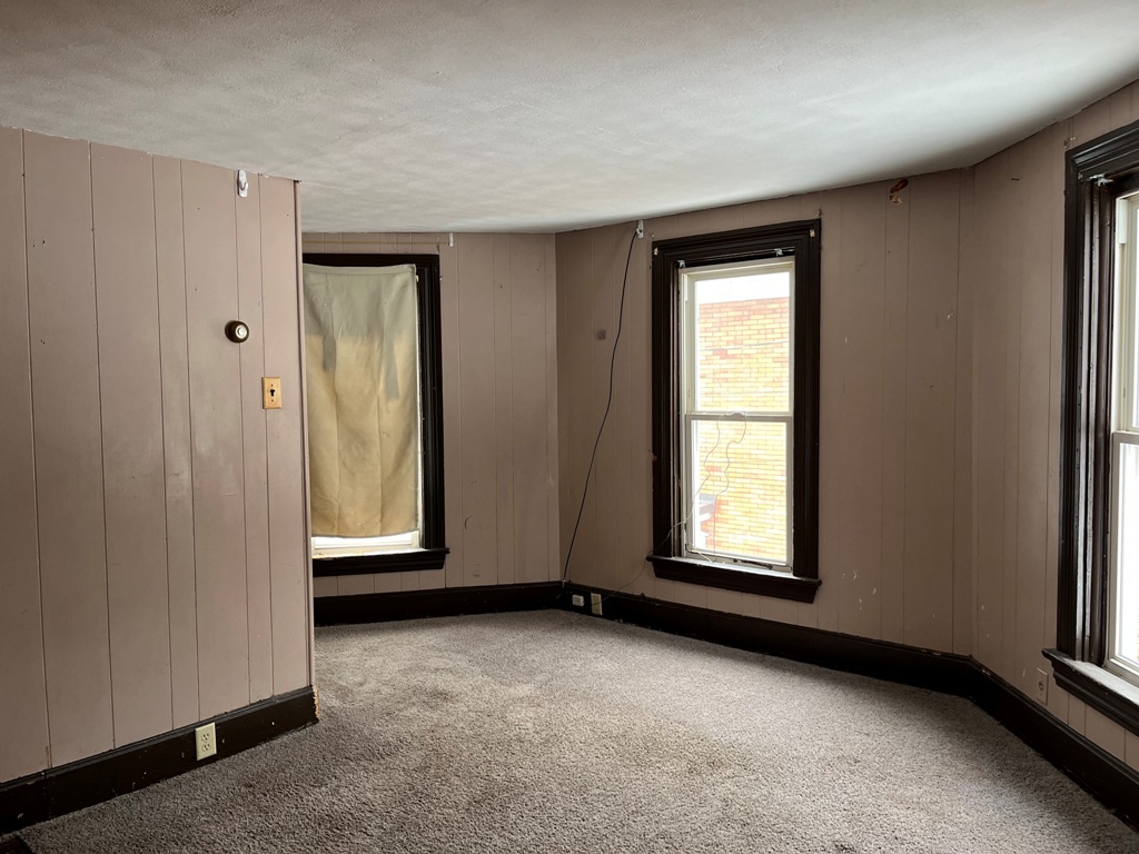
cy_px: 427
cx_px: 570
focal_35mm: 26
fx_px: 856
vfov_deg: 53.1
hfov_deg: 67.3
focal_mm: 5.1
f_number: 1.6
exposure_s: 1/118
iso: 125
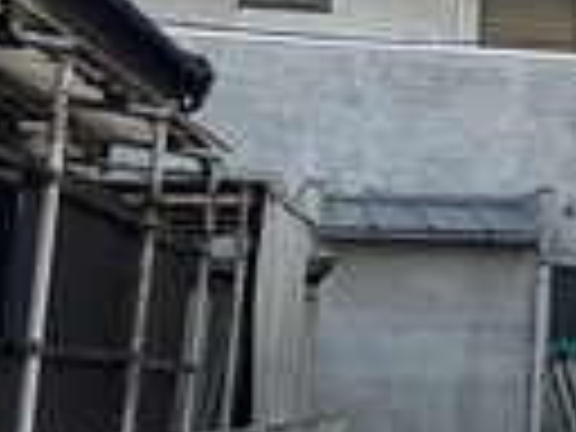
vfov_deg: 11.4
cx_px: 1328
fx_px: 2163
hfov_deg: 12.4
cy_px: 122
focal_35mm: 130
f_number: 1.5
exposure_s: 1/513
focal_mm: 5.7
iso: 50
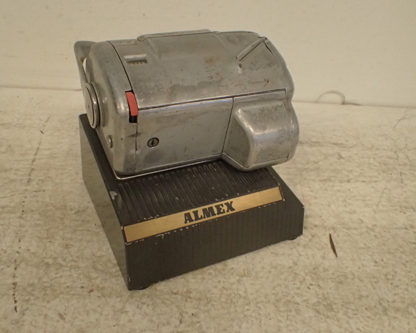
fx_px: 394
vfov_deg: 45.8
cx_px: 195
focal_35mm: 32
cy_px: 164
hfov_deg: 55.6
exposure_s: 1/100
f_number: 2.3
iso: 800
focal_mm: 5.5
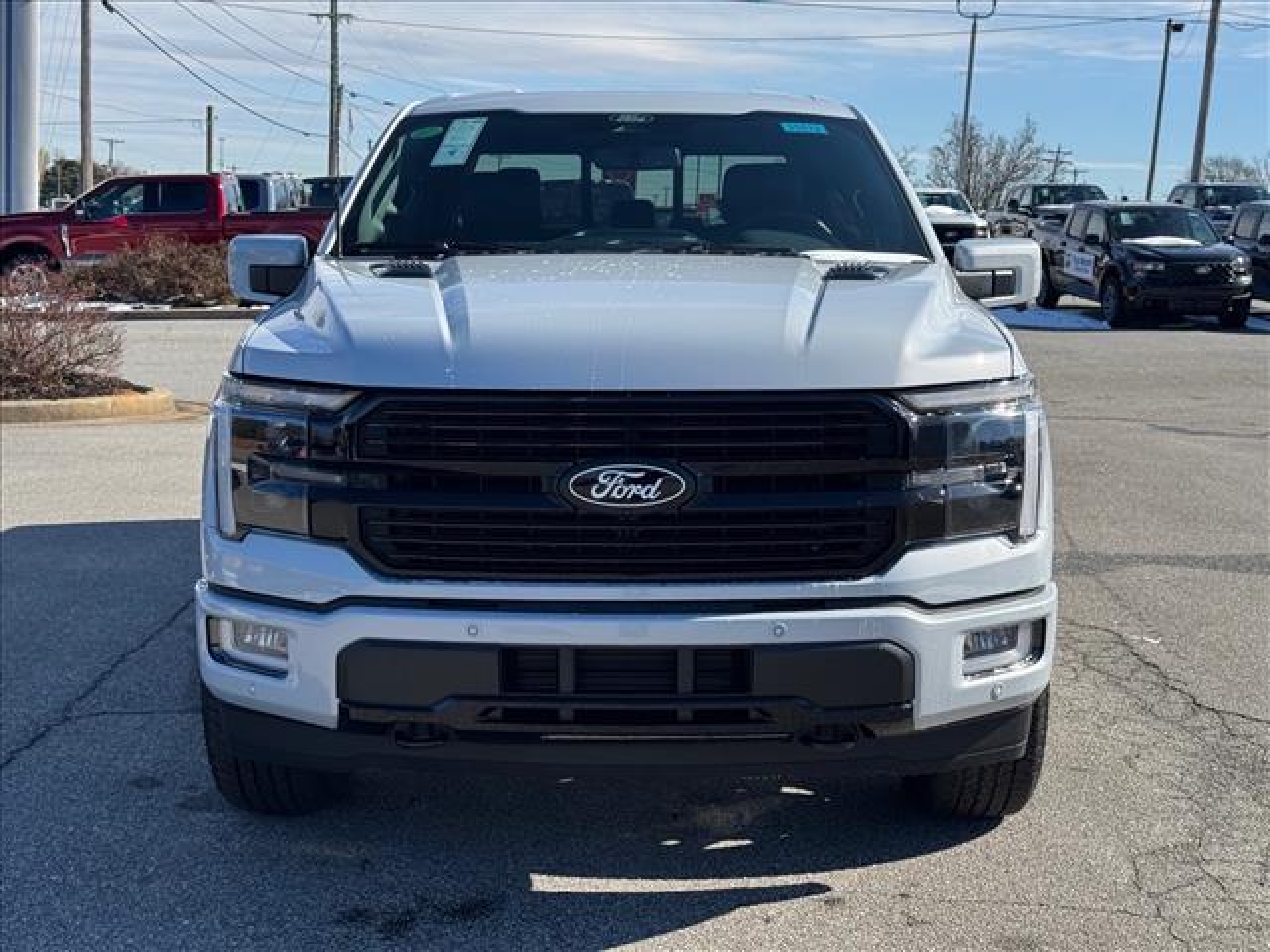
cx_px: 635
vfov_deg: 30.3
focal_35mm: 48
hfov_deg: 39.7
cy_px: 476
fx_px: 1761
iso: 64
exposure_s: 1/3610
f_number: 1.78
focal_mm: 6.76
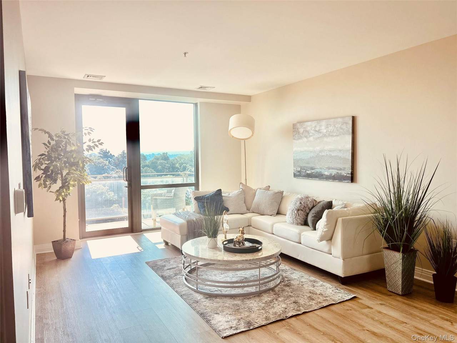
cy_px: 172
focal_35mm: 26
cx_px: 228
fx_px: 343
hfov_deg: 67.3
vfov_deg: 53.1
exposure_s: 1/270
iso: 50
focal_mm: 5.7
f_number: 1.5
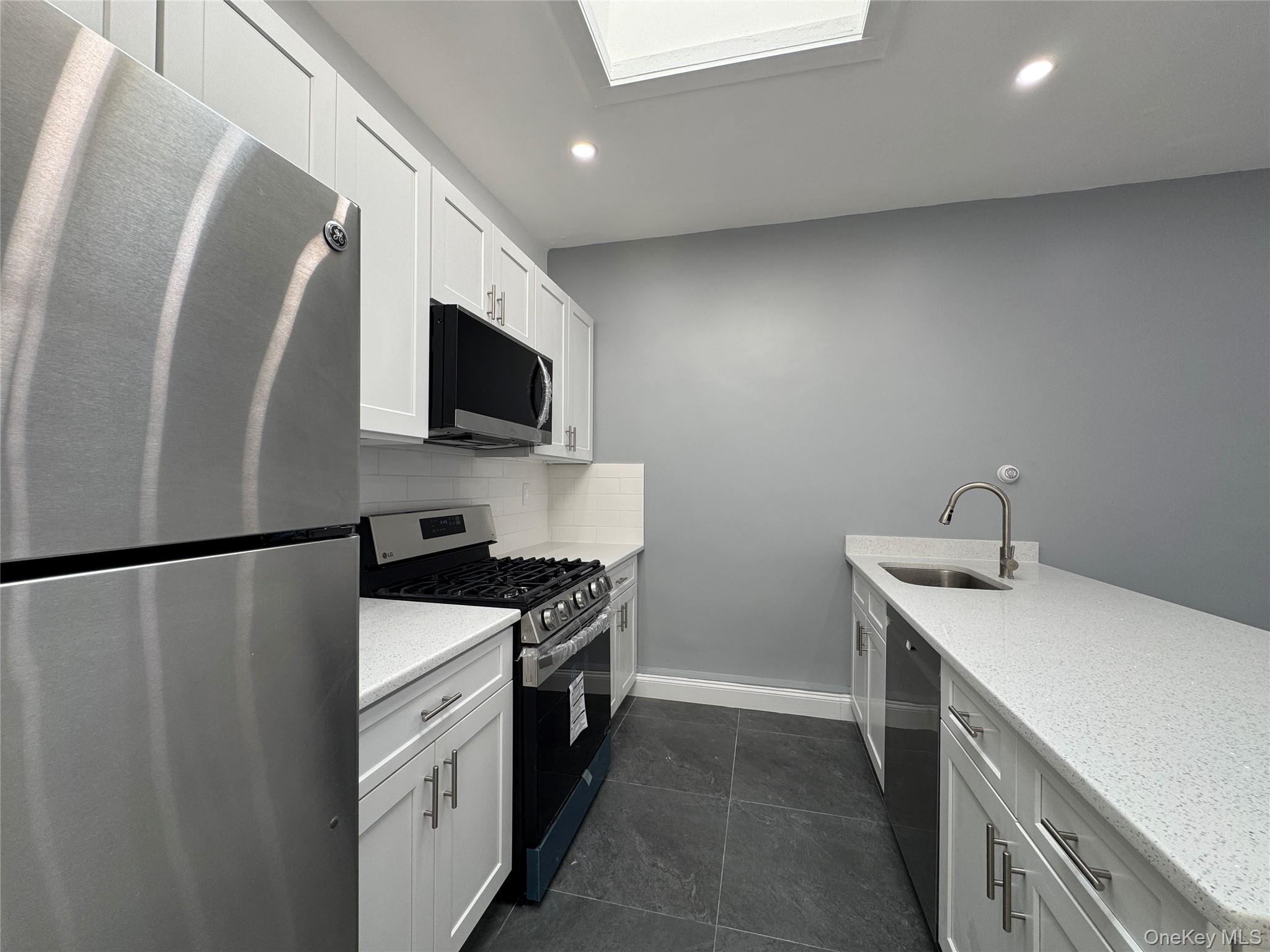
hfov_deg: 102.1
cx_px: 635
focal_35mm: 14
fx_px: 514
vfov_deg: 85.7
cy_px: 476
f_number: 2.2
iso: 50
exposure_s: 1/99
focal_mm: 2.22
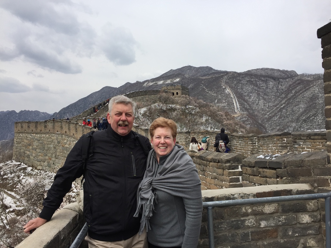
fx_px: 277
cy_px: 124
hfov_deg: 61.7
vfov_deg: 48.2
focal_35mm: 29
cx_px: 166
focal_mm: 4.15
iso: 32
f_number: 2.2
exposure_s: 1/1883
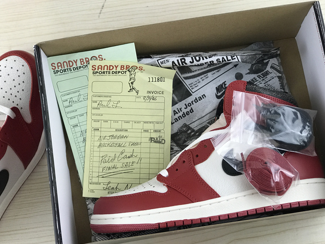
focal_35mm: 62
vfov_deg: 23.6
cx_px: 171
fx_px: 582
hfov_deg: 31.2
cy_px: 119
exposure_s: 1/50
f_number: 2.8
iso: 80
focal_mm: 6.6
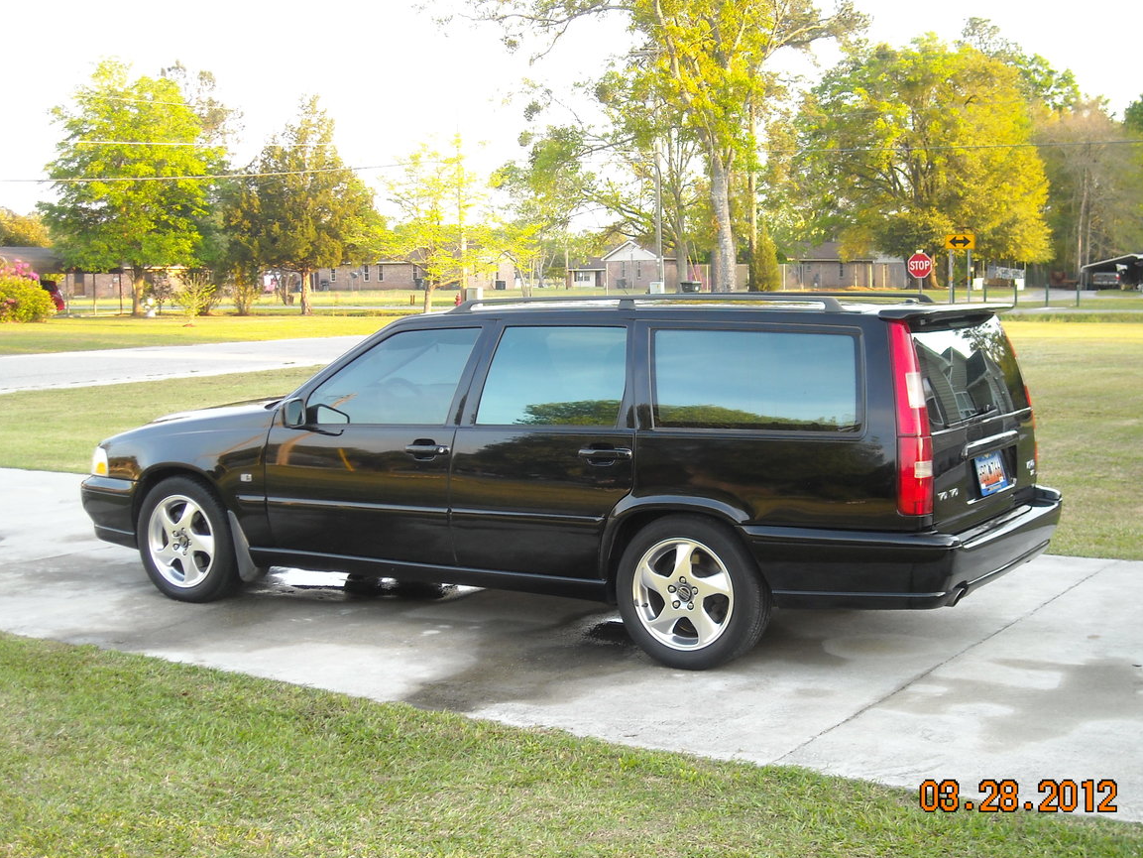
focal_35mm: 51
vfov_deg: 28.6
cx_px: 573
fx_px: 1684
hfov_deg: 37.5
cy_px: 443
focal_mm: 7.92
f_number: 3.2
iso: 64
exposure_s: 1/52
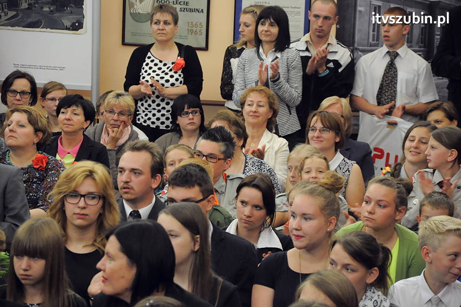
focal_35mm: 158
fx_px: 2015
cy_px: 154
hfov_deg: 13.1
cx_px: 230
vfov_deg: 8.7
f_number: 5.6
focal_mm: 105
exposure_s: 1/80
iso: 2500
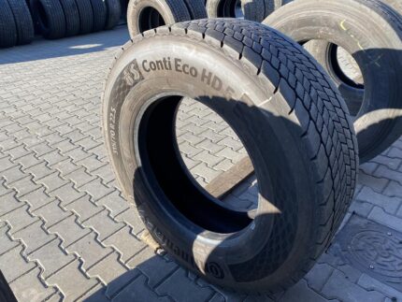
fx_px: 302
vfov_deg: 53.1
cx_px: 201
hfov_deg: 67.3
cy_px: 151
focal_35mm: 26
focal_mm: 4.25
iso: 32
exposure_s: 1/381
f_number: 1.8
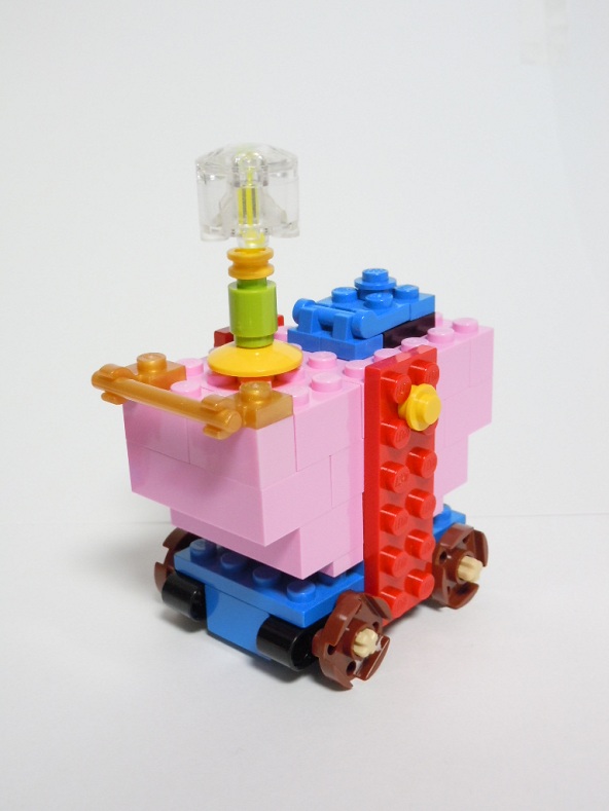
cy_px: 406
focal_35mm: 45
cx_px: 304
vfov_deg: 42.1
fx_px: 1055
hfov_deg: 32.2
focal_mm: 8.1
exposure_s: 1/6
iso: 400
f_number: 4.6
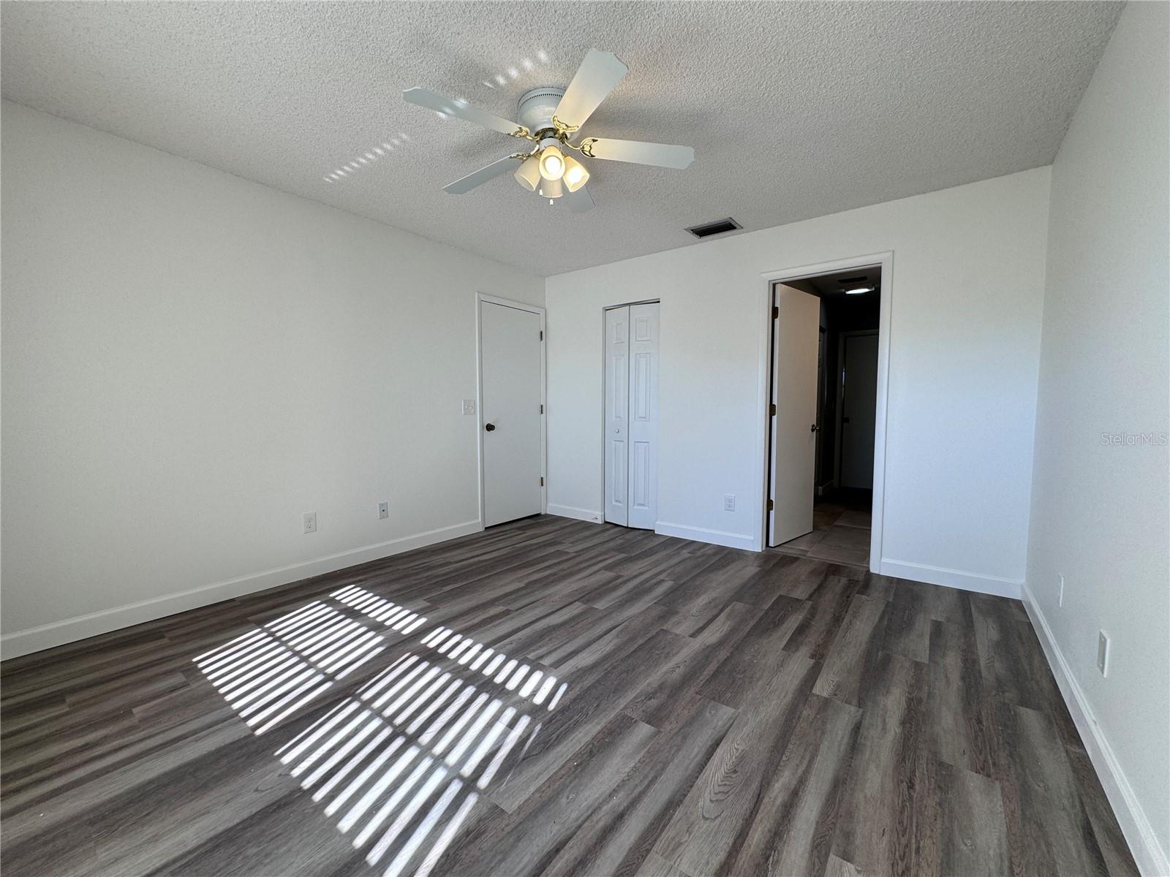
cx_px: 585
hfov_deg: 102.1
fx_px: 473
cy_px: 438
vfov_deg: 85.7
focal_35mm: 14
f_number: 2.2
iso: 64
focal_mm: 2.22
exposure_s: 1/120
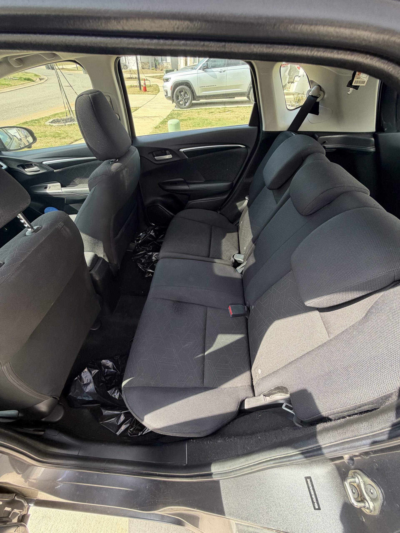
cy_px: 266
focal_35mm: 14
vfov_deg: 102.1
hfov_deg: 85.7
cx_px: 200
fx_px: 216
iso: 80
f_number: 2.2
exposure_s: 1/121
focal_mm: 2.22
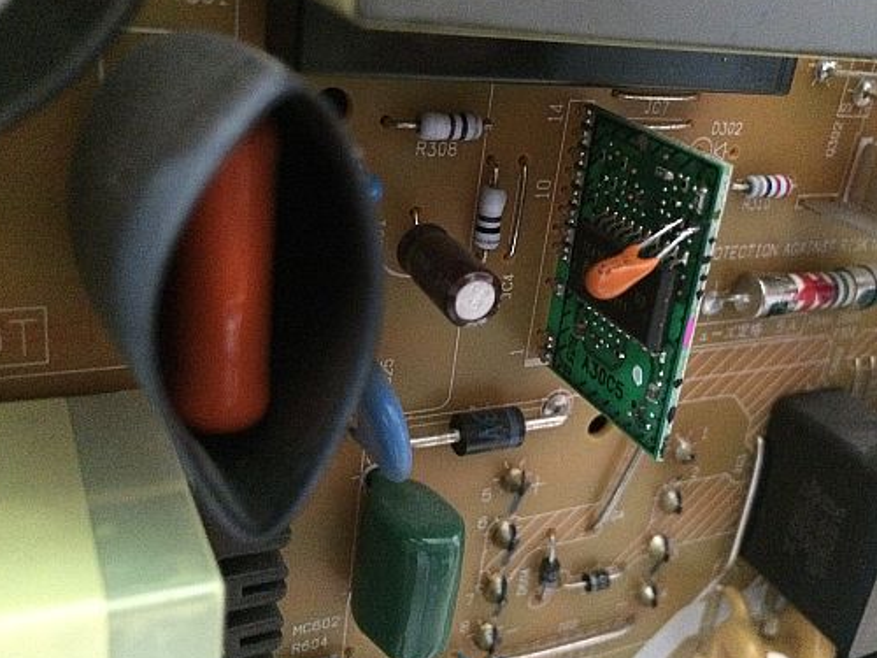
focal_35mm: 36
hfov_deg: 51.2
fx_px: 912
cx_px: 507
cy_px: 288
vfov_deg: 39.6
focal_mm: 4.12
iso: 1600
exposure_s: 1/15
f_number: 2.2
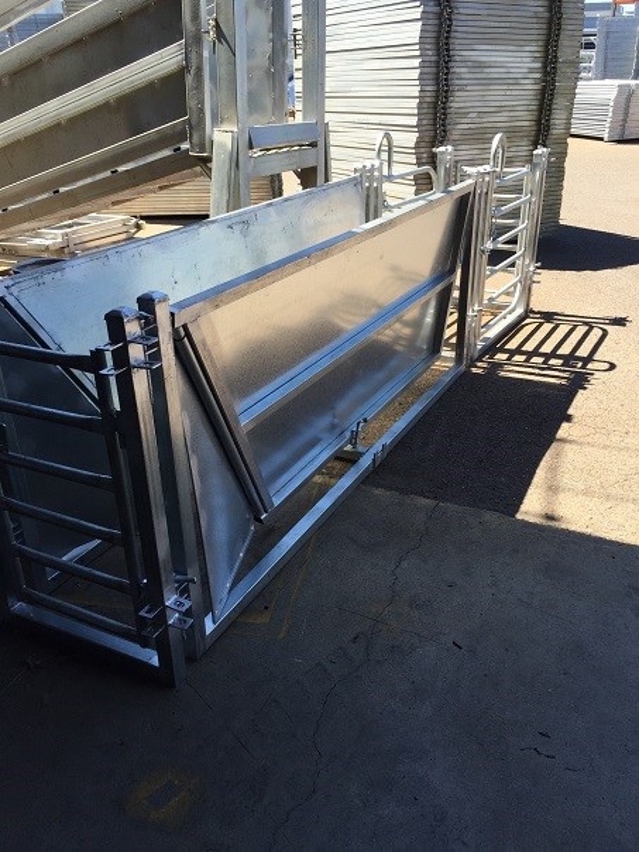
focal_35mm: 29
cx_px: 320
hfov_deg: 48.2
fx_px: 714
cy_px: 426
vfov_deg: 61.7
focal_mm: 4.15
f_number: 2.2
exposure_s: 1/659
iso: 32
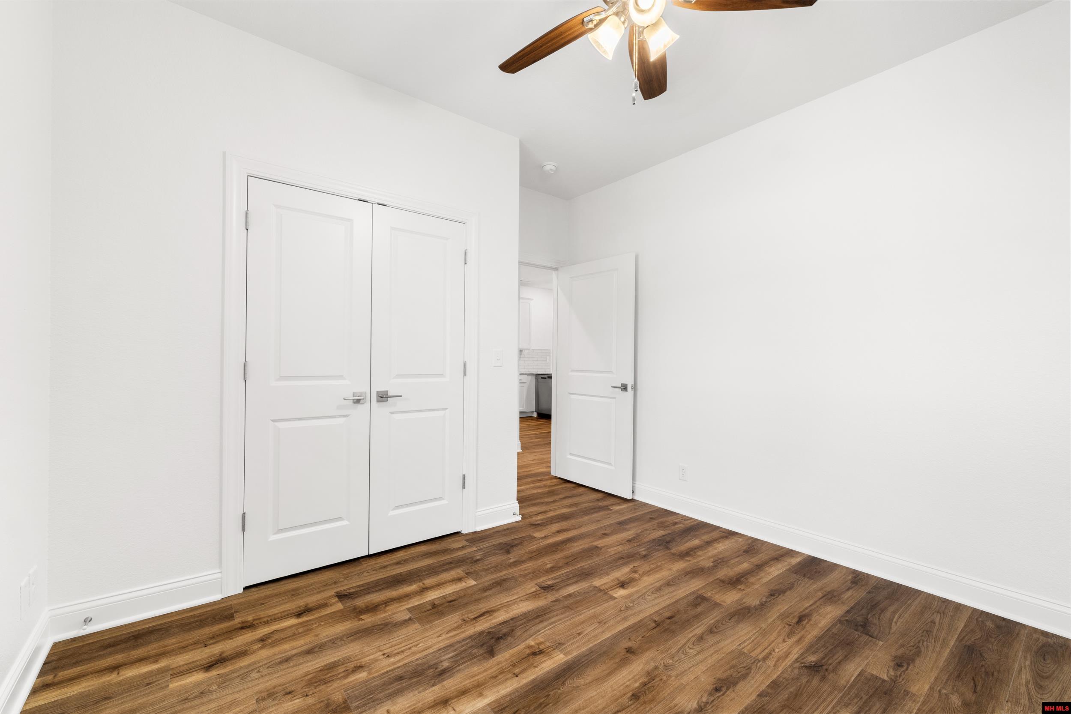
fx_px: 446
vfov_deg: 77.3
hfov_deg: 100.4
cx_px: 536
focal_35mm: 15
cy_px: 357
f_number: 9
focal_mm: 10
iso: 200
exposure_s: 1.6
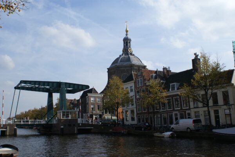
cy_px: 78
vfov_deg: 34.3
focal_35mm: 39
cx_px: 118
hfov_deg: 49.5
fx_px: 255
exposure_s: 1/160
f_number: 11
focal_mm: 26
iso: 100
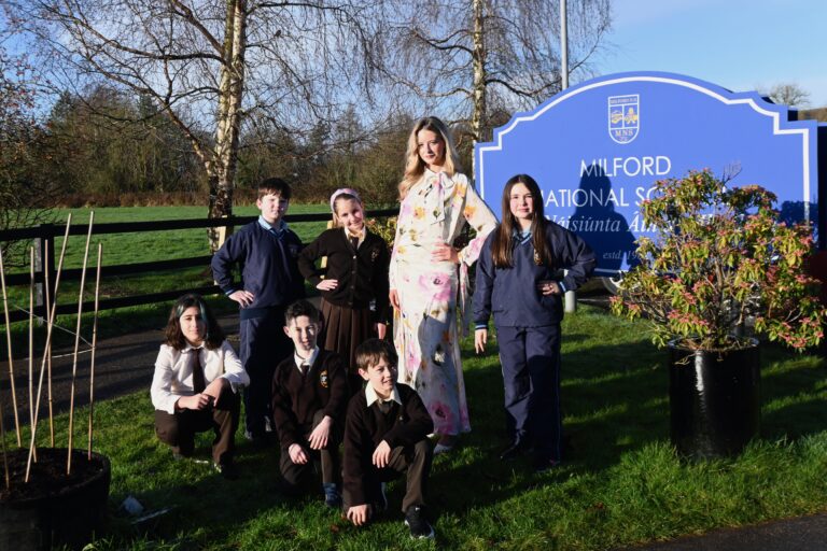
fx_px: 948
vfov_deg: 32.4
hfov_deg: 47.2
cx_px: 414
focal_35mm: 41
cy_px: 276
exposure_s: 1/320
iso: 100
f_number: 6.3
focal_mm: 27.5
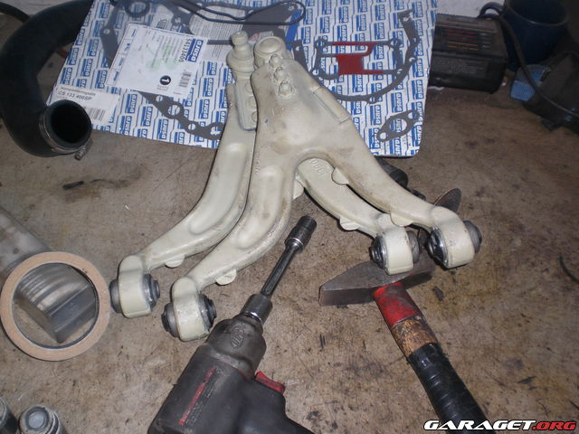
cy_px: 217
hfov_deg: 51.4
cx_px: 290
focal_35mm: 36
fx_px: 602
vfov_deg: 39.7
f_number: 3.1
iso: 100
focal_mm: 6.3
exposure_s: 1/60
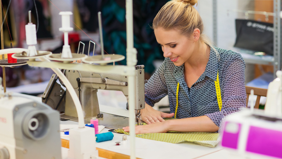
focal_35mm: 90
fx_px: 673
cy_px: 70
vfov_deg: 13.4
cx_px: 142
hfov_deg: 23.7
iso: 1000
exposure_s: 1/200
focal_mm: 85
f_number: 2.8
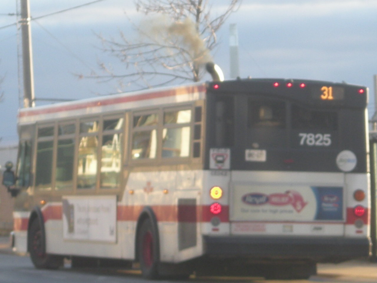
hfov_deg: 18.7
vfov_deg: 14.1
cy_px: 142
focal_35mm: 105
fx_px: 1144
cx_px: 188
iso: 64
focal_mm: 17.1
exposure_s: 1/79
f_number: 4.7
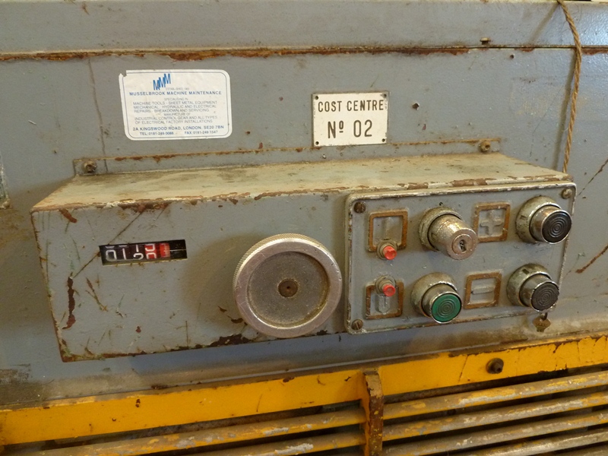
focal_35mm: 25
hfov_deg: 69.4
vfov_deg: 54.9
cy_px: 228
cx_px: 304
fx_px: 439
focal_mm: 4.1
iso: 400
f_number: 3.3
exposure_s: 1/25
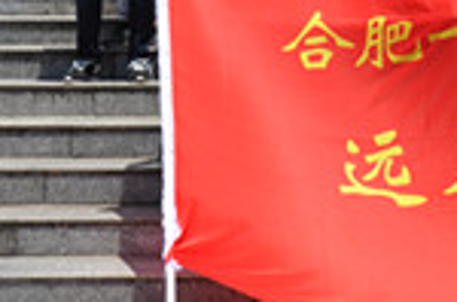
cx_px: 497
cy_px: -59
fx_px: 1645
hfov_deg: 15.4
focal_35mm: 130
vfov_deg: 10.3
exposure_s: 1/320
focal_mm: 26
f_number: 9
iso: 200
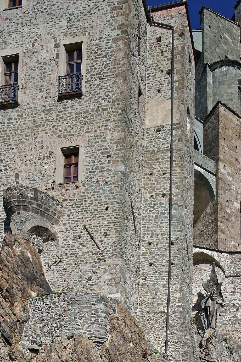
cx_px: 198
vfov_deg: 56.1
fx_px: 331
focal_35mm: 33
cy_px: 240
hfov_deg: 38.3
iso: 64
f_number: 8
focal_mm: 19
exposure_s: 1/200
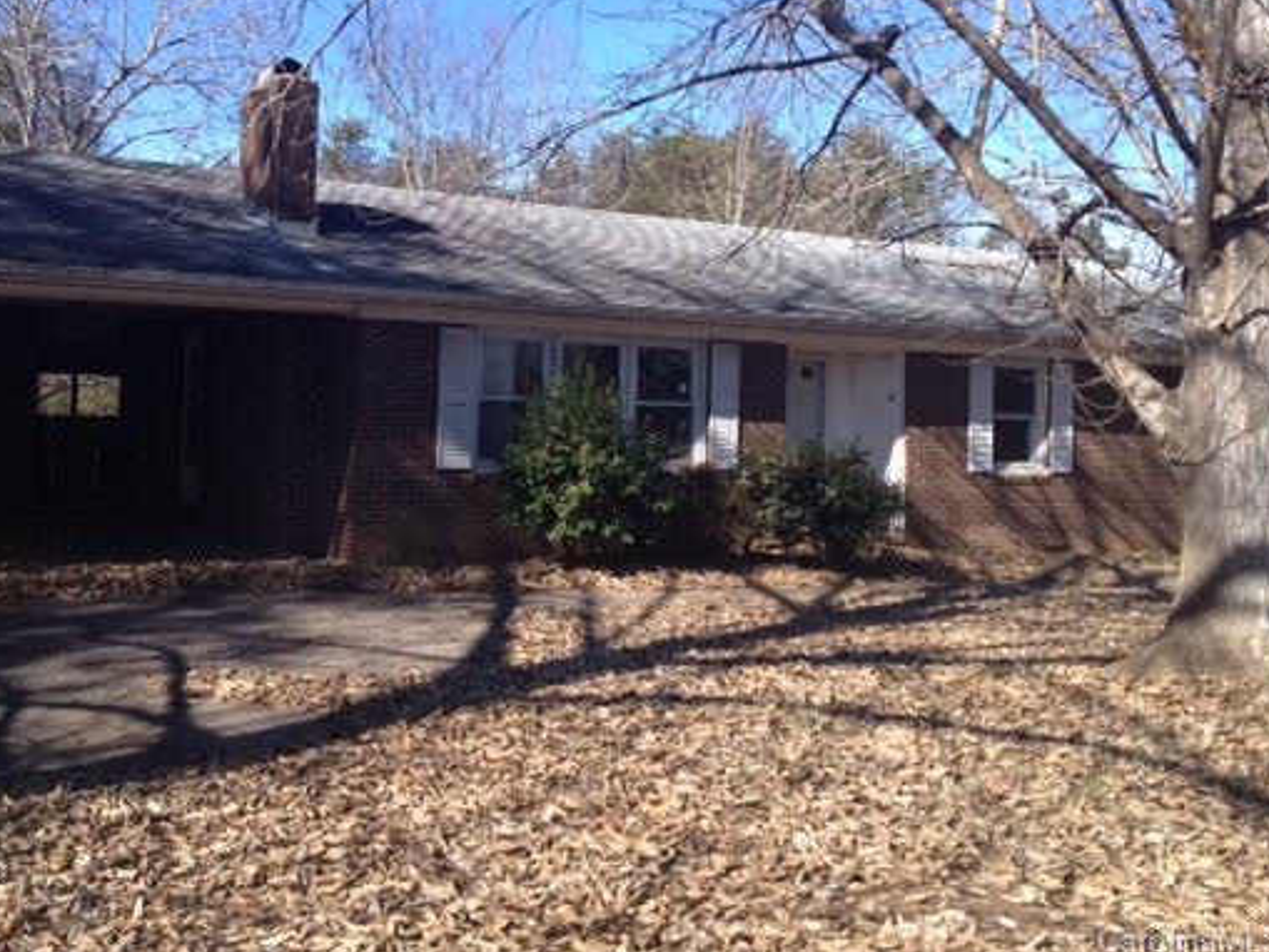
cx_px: 586
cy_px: 366
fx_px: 1613
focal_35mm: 44
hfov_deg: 42.9
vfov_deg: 32.8
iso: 50
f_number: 2.4
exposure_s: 1/812
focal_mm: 4.28
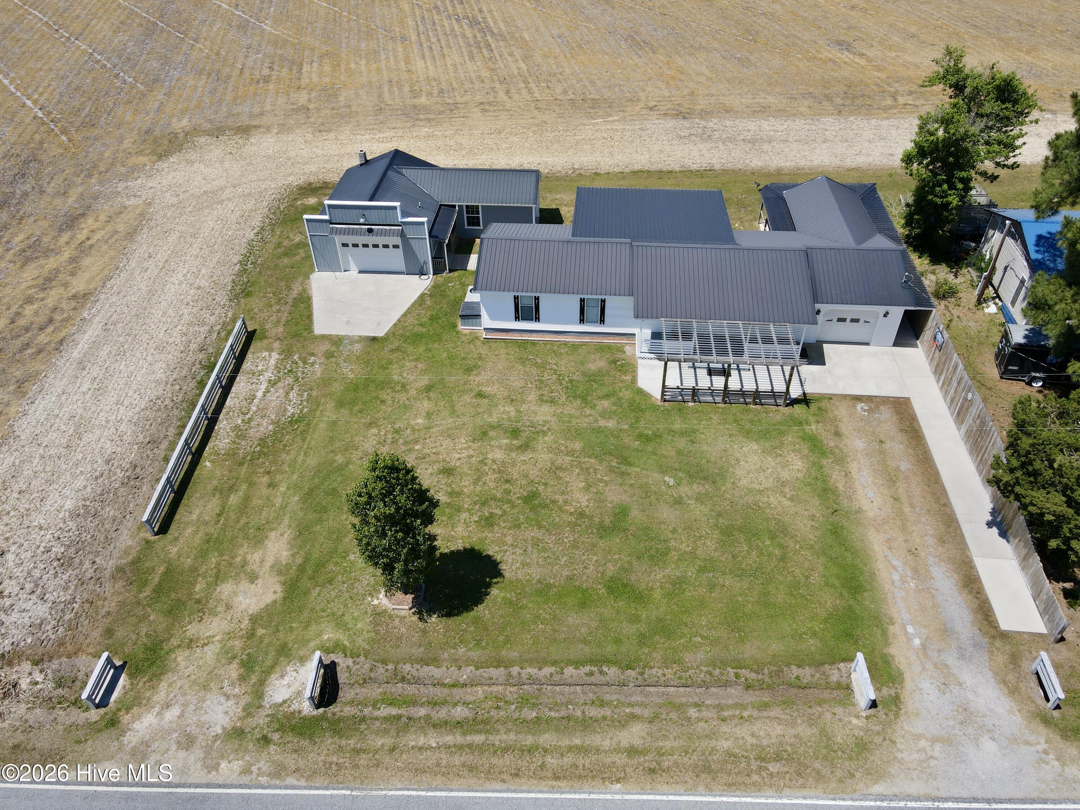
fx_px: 749
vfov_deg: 56.8
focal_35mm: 24
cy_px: 405
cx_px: 540
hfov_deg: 71.6
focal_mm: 4.5
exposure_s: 1/725
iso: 100
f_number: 2.8
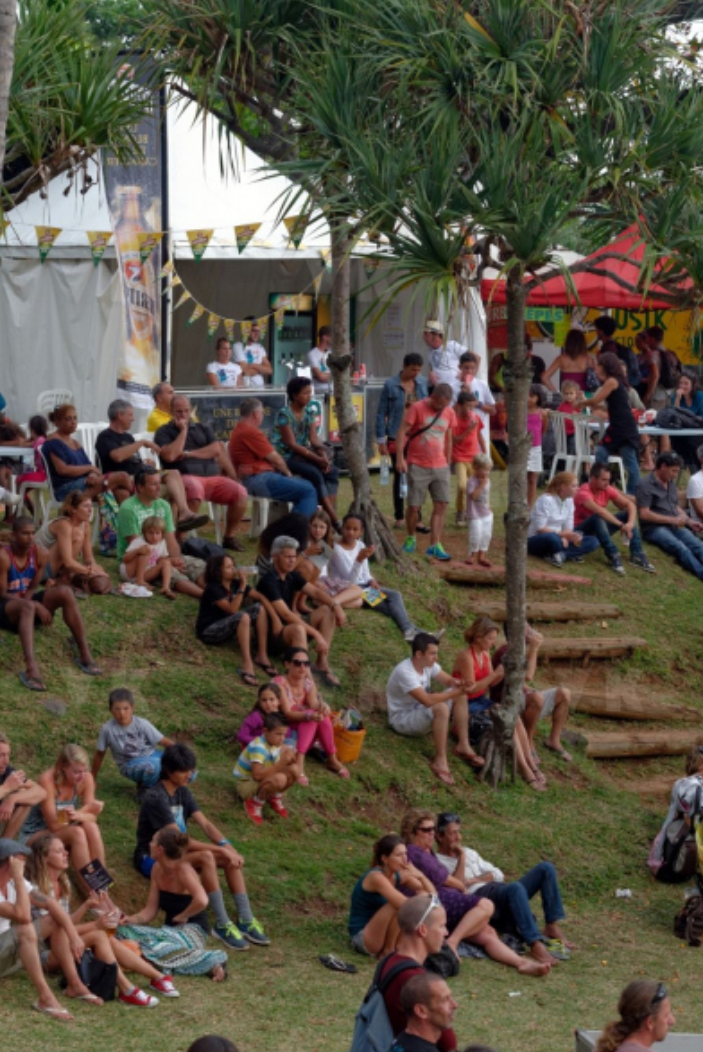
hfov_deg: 12.8
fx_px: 3130
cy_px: 527
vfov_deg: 19.1
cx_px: 351
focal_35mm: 107
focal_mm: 70
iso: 250
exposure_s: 1/200
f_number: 5.6
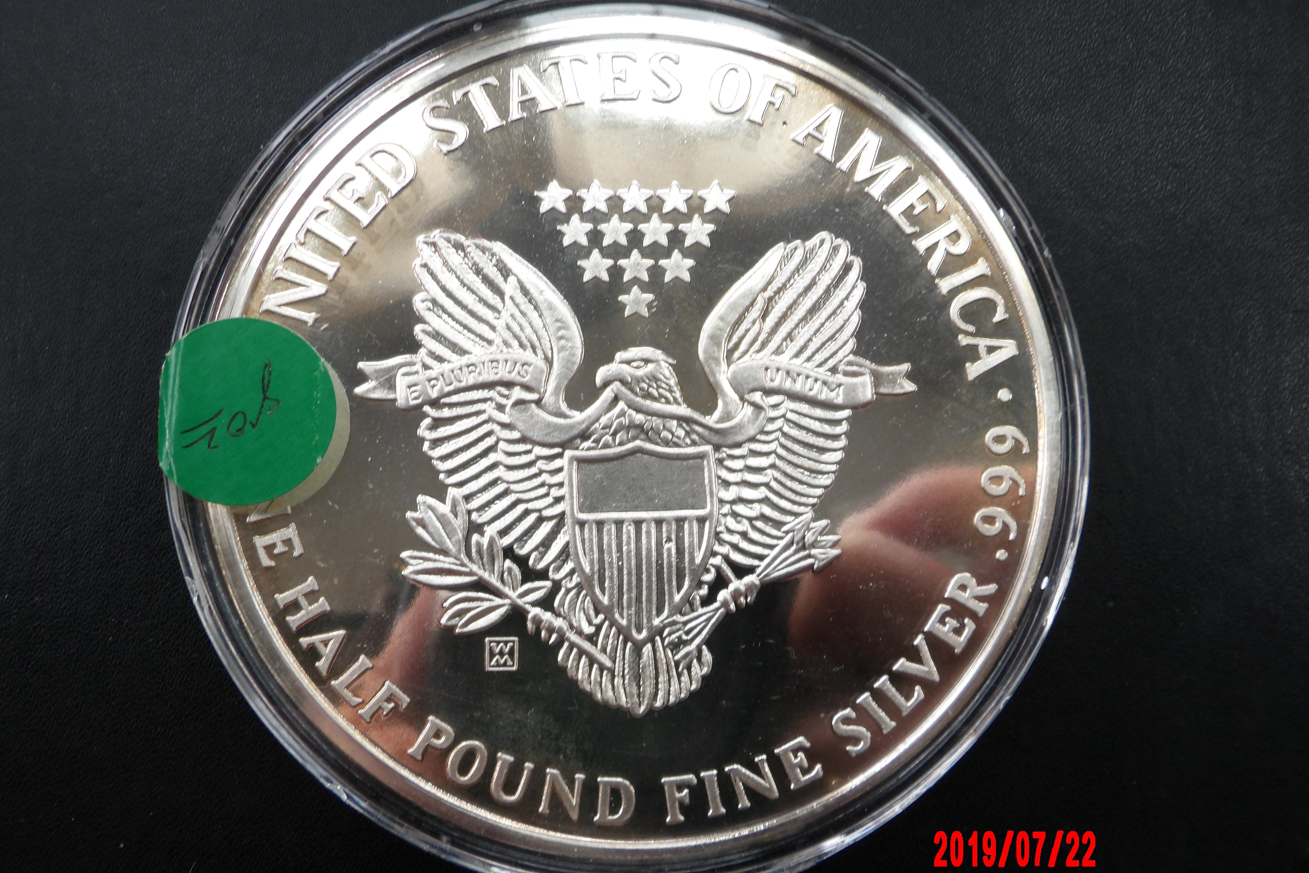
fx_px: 1309
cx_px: 666
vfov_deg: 36.9
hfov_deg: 53.1
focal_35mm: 36
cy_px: 460
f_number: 4.5
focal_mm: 6.2
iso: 100
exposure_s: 1/43
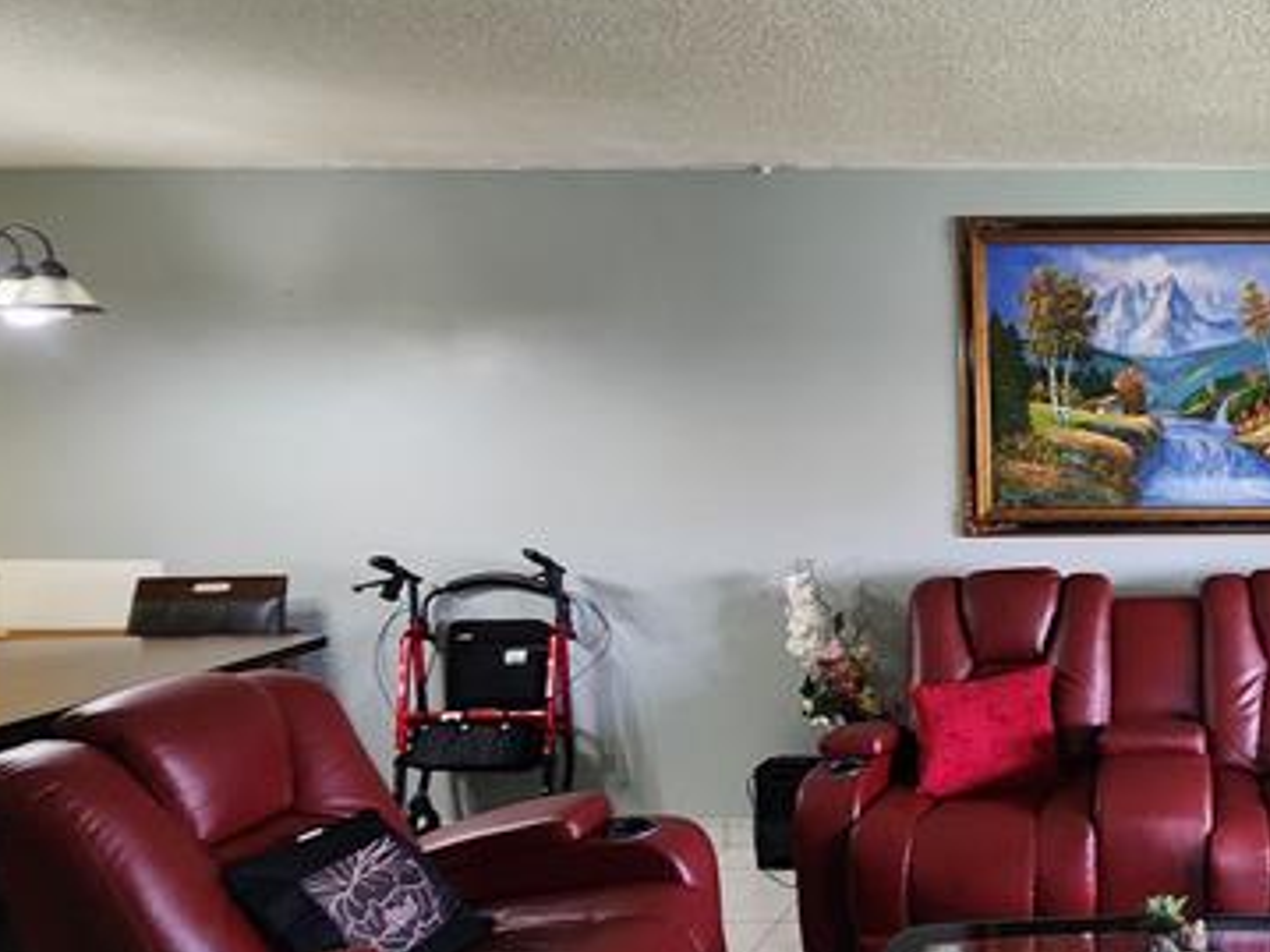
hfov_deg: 51.4
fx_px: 1064
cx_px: 1228
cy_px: 513
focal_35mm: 29
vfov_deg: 48.2
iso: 320
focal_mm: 2.2
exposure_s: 1/40
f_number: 2.2
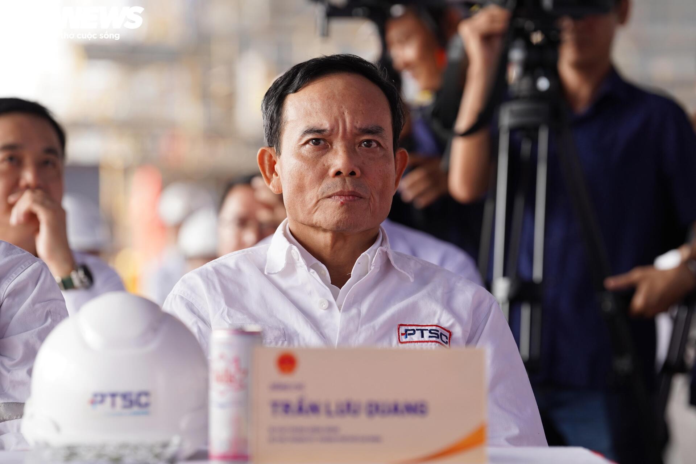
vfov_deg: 8.2
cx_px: 348
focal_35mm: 167
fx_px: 3228
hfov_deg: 12.3
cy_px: 232
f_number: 4
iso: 500
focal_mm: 167
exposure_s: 1/800
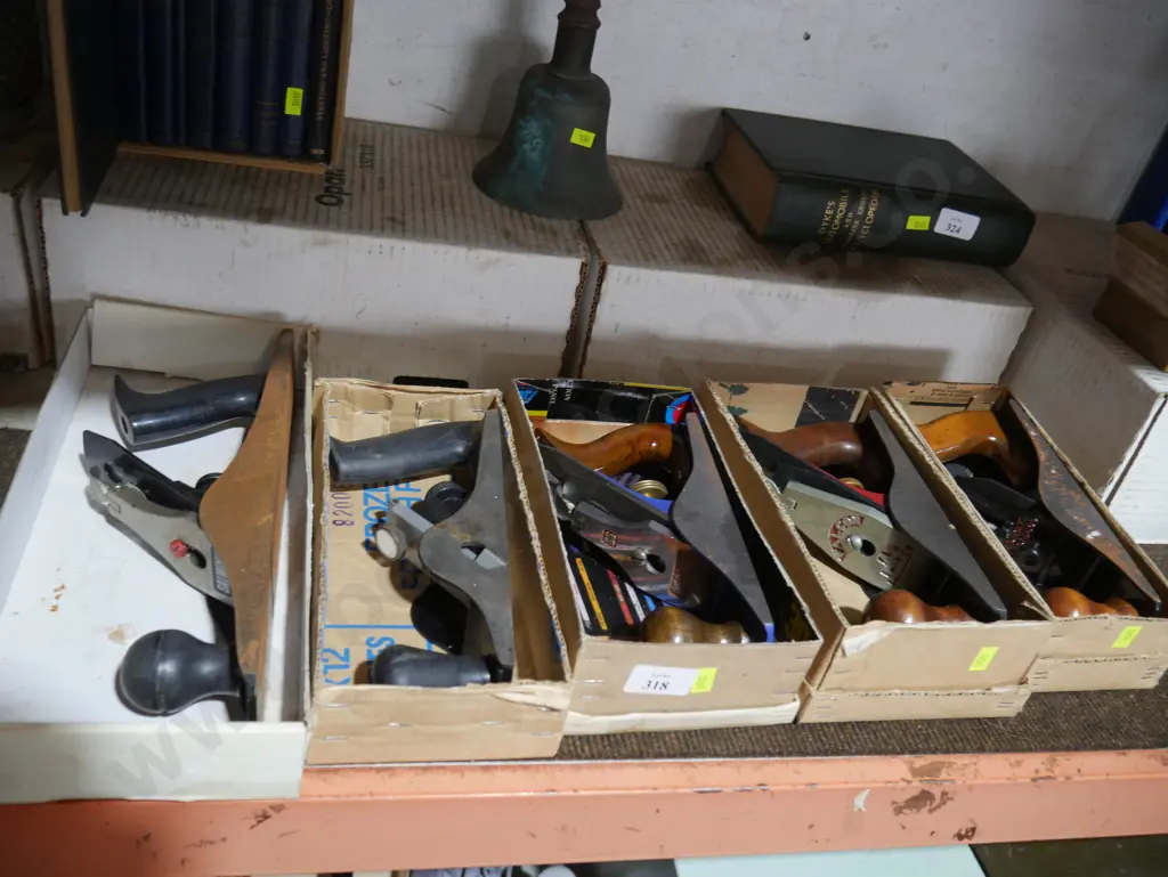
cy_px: 438
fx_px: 945
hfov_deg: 63.4
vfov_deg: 49.8
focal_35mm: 28
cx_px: 584
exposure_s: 1/60
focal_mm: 14
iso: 400
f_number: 3.5
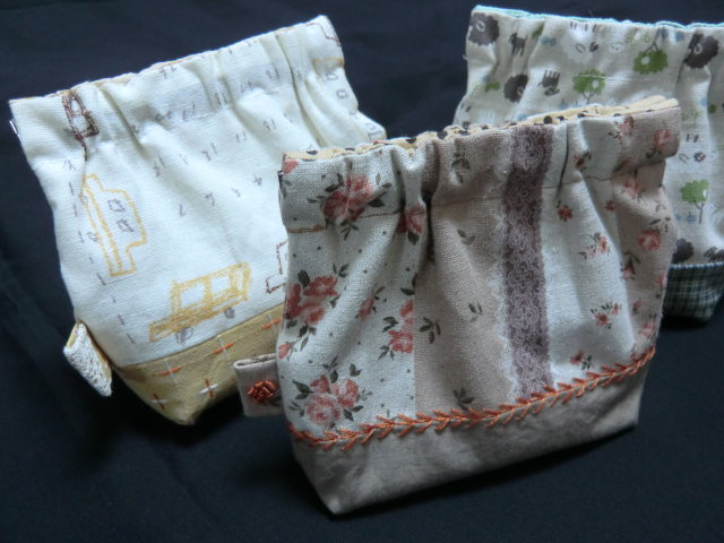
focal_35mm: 29
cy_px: 272
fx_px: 607
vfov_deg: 48.2
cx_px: 362
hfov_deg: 61.7
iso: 400
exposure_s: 1/30
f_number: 3.5
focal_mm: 5.2
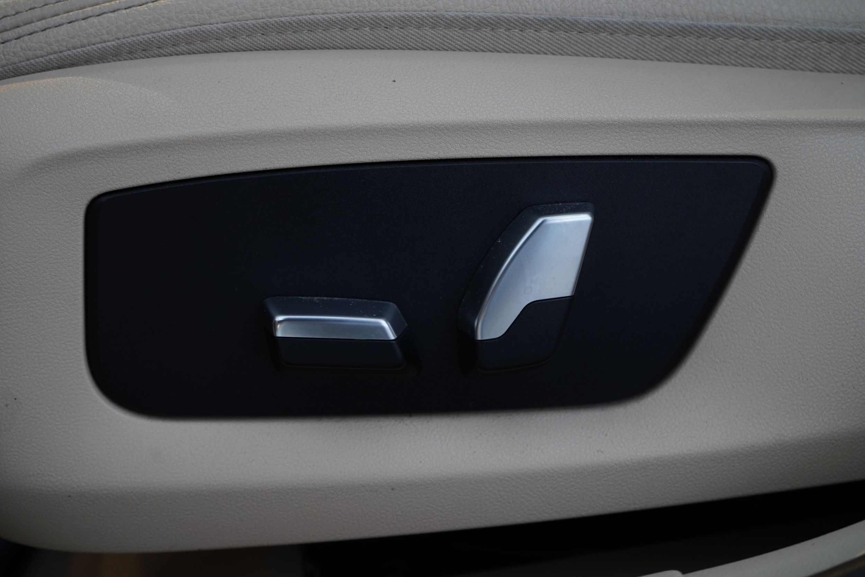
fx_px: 1490
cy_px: 288
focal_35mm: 62
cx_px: 432
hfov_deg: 32.4
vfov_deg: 21.9
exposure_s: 1/10
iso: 800
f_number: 5.6
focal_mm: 62
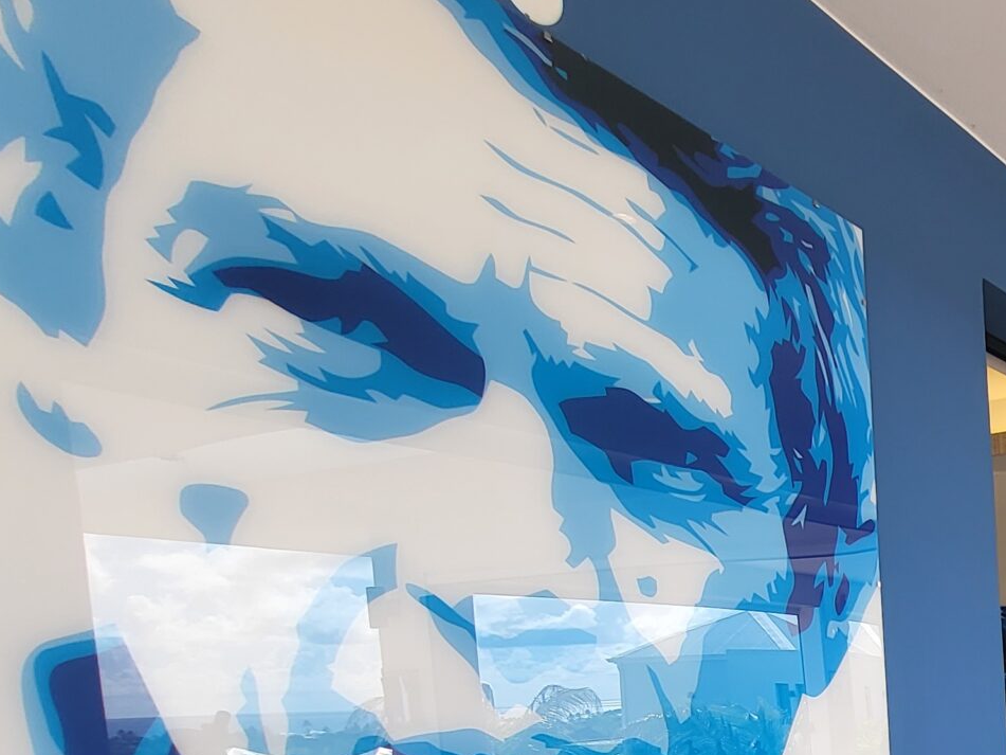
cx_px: 1168
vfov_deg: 35.4
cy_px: 812
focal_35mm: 35
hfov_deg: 39.9
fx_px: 1017
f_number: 2.2
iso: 32
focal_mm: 1.74
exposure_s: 1/178
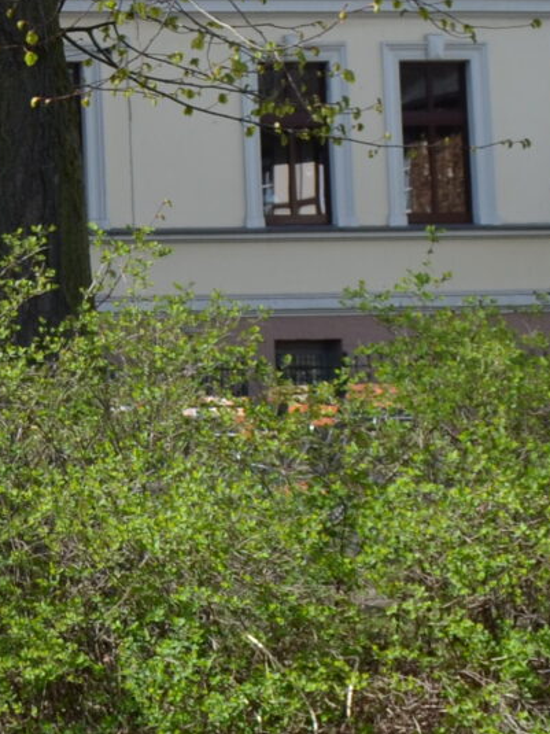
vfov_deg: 15.7
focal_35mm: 124
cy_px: 69
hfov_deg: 10.6
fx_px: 2628
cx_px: -658
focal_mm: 18
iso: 160
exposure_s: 1/250
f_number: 8
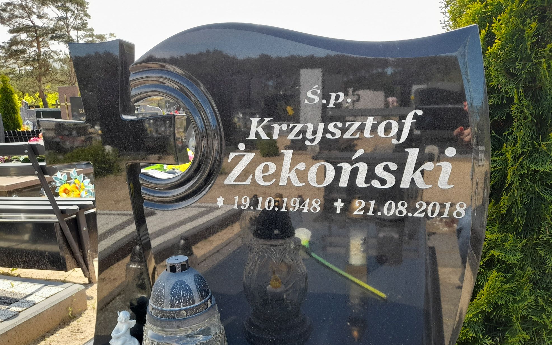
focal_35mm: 27
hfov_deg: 68.4
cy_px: 208
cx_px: 275
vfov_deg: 45.8
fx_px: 406
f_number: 2
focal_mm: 4.6
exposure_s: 1/100
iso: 20
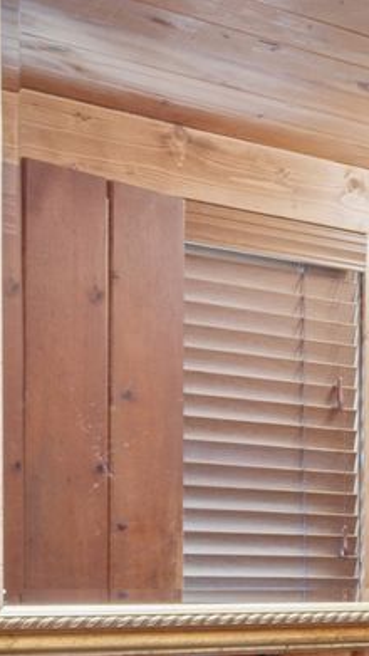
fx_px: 1252
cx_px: 881
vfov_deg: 28.0
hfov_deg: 12.9
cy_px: 616
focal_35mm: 72
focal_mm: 14
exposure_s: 1/3
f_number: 9
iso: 400
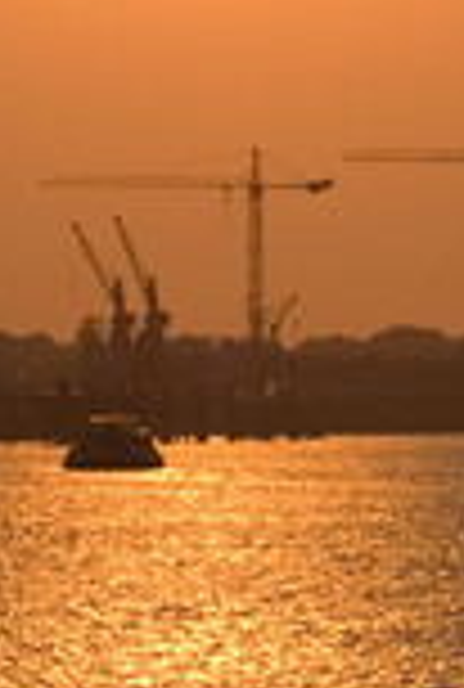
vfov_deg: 3.4
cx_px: 225
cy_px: 465
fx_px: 11617
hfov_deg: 2.3
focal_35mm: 605
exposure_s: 1/640
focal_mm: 90
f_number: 5.6
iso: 100
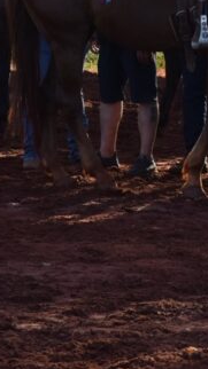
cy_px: -7
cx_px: 303
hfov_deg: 3.5
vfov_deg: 6.1
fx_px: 3434
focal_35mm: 350
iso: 400
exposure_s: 1/800
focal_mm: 70
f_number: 7.1
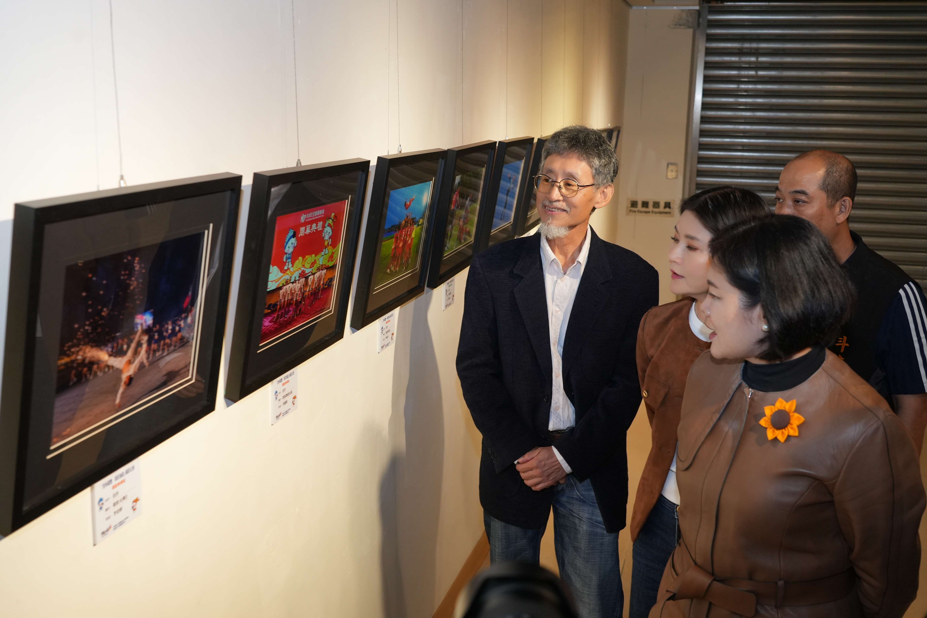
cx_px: 464
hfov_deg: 49.6
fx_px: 1004
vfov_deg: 34.2
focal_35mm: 39
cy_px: 309
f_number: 5.6
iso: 2000
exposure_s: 1/125
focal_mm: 39
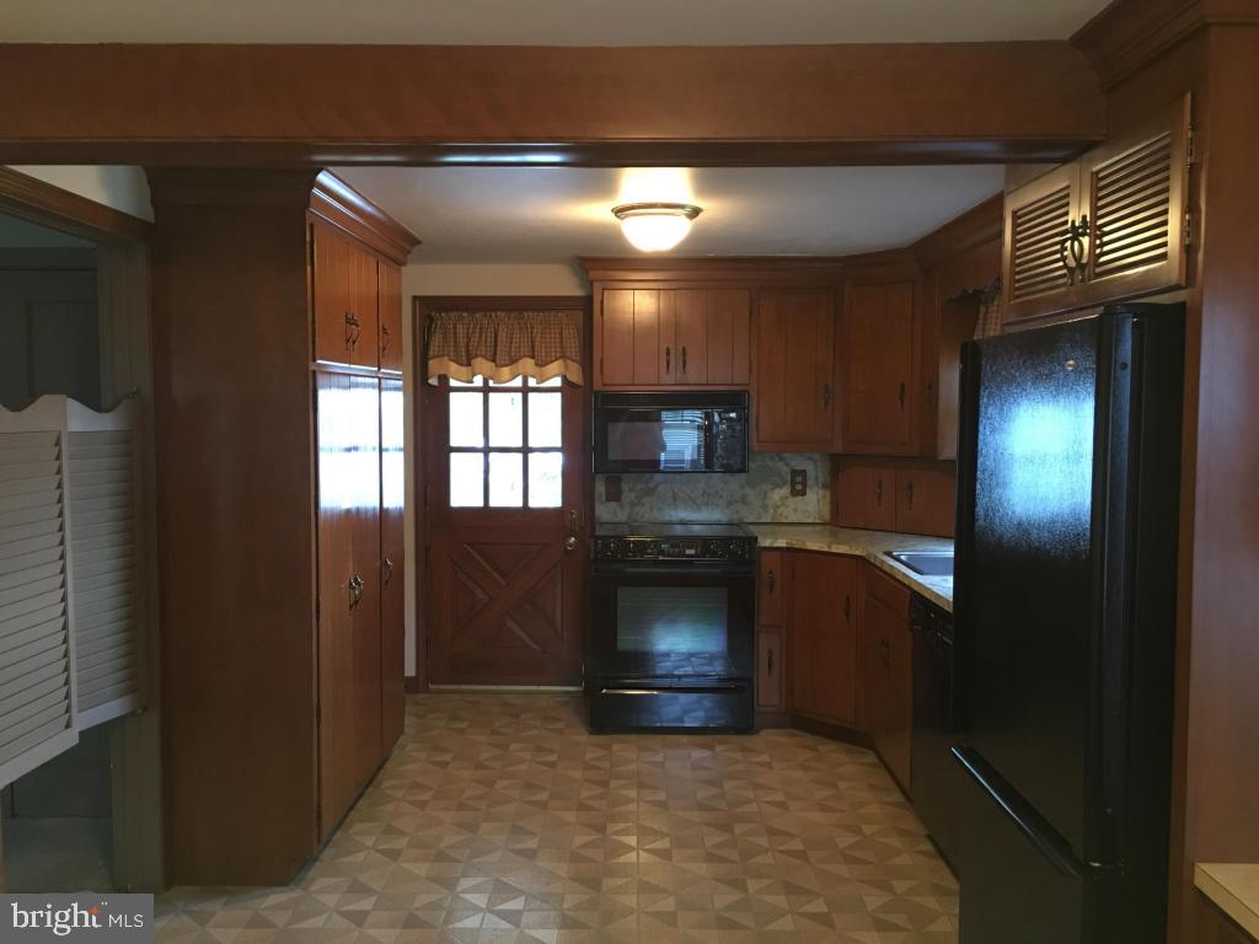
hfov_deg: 61.7
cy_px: 472
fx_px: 1055
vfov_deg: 48.2
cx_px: 630
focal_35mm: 29
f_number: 2.2
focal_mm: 4.15
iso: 100
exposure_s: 1/8
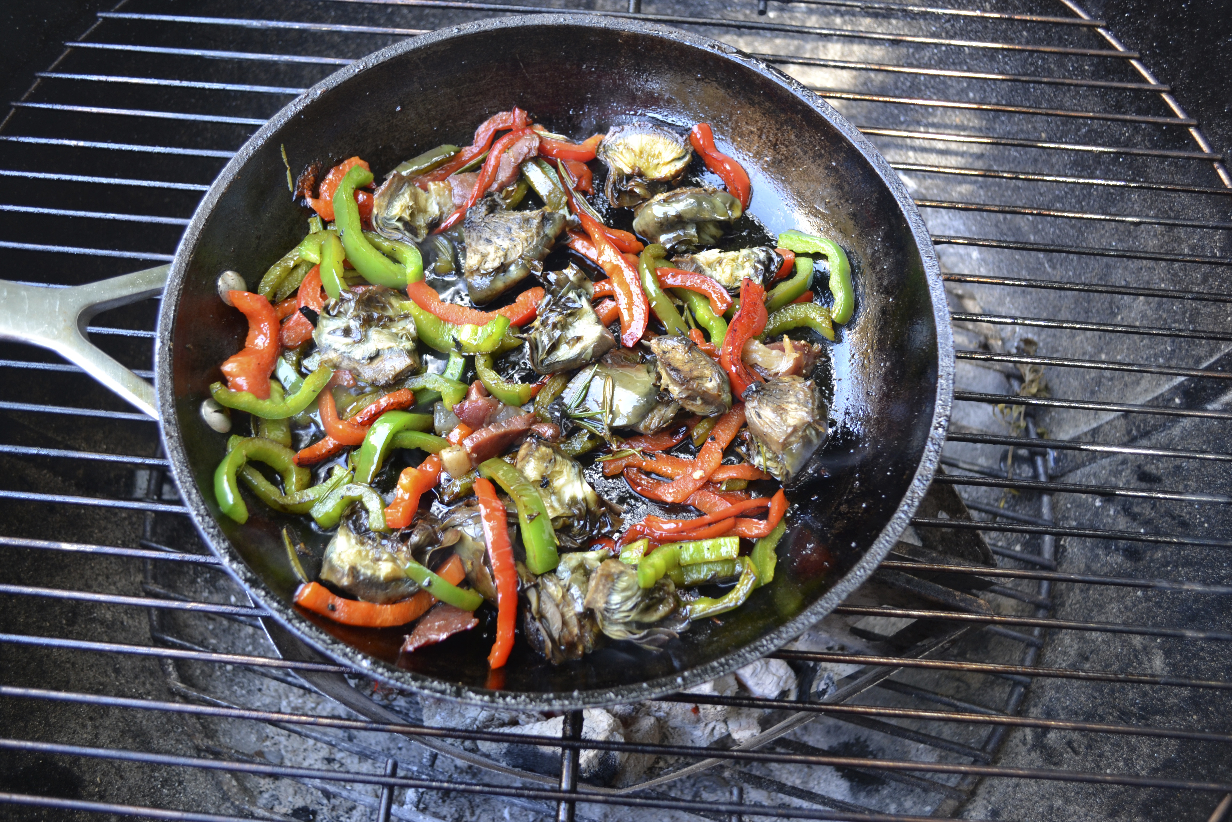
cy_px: 411
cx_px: 616
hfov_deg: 53.1
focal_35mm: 36
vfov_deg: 36.9
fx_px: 1232
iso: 400
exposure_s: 1/30
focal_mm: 24
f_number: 4
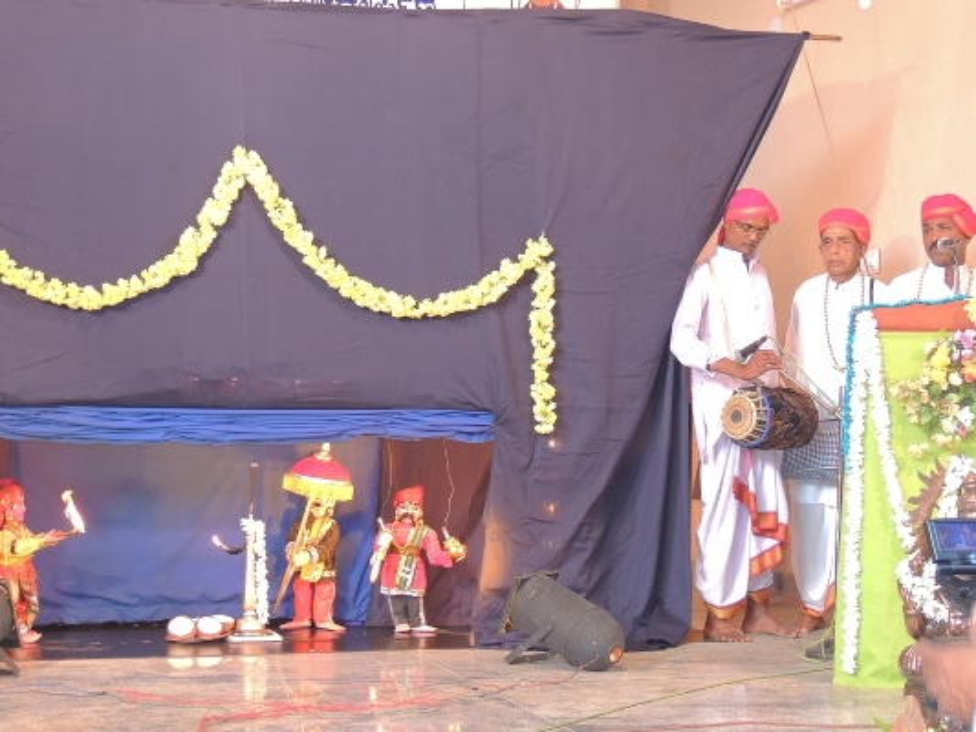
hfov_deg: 27.8
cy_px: 366
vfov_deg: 21.0
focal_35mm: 70
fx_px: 1974
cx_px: 488
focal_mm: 12.4
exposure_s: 1/50
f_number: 3.9
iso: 500
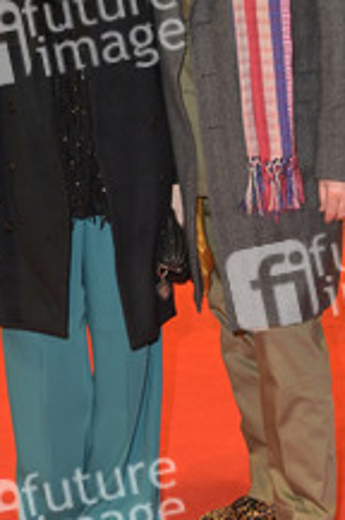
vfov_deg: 24.9
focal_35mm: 81
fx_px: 1168
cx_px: 132
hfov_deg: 16.8
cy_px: 156
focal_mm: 44
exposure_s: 1/800
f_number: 5
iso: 1600
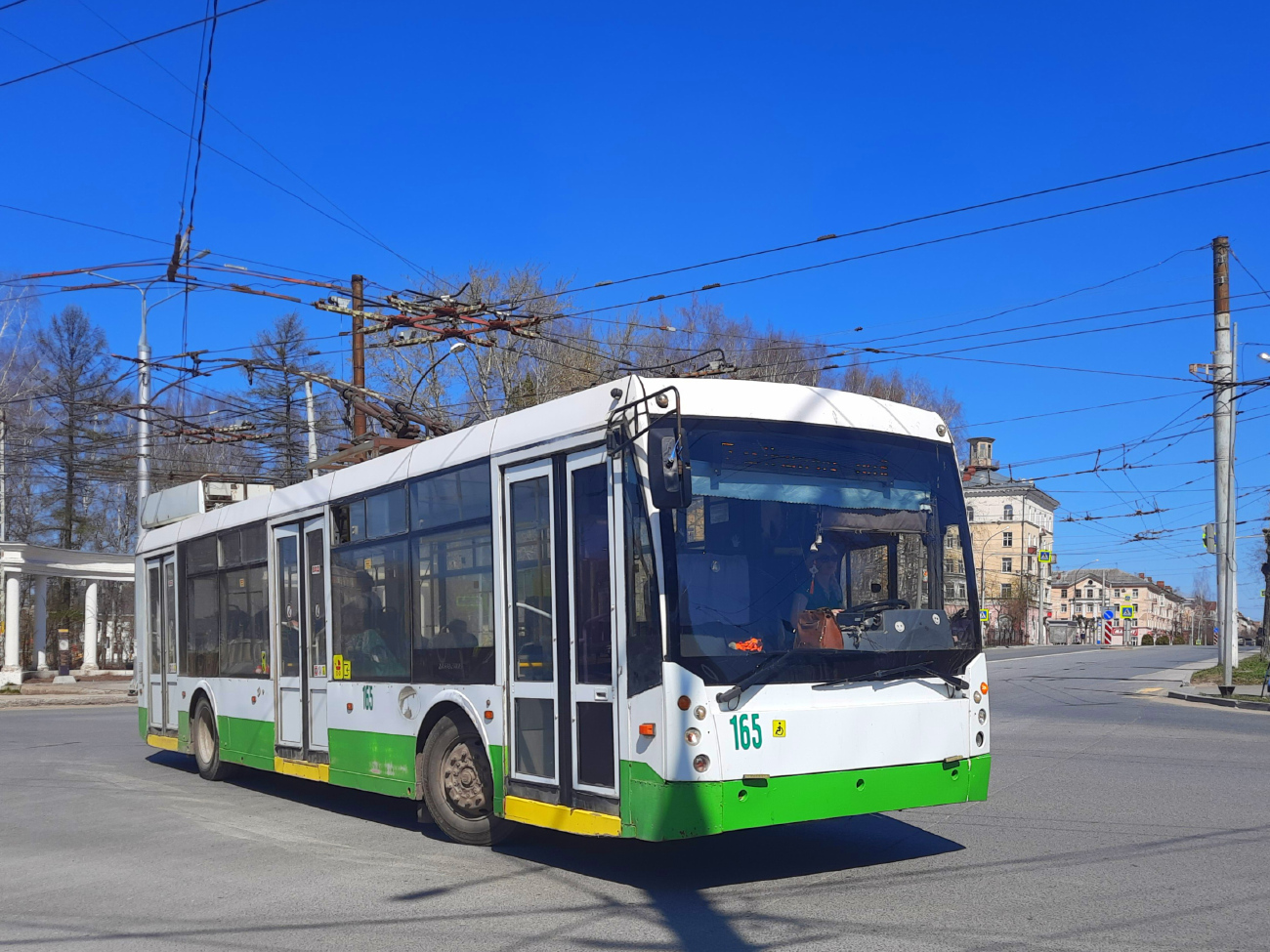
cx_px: 635
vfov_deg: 56.8
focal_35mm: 24
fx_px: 881
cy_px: 476
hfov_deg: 71.6
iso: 20
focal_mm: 5.23
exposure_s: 1/1285
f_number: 1.8
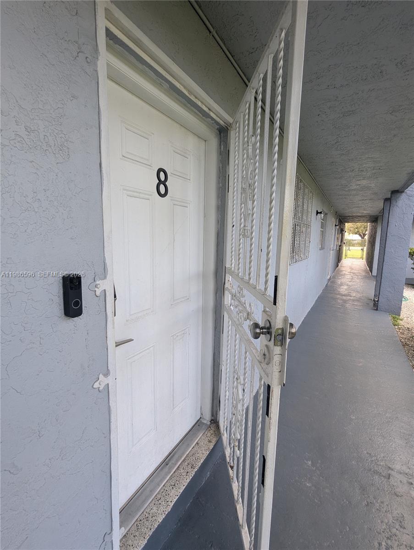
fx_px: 255
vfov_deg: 94.4
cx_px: 207
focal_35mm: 16
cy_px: 275
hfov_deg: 78.2
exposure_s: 1/119
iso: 52
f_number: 2.2
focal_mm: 2.35
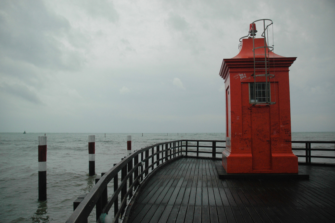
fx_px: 251
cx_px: 168
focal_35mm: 27
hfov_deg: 67.4
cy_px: 112
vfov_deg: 47.8
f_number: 3.5
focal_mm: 18
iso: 400
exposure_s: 1/4000
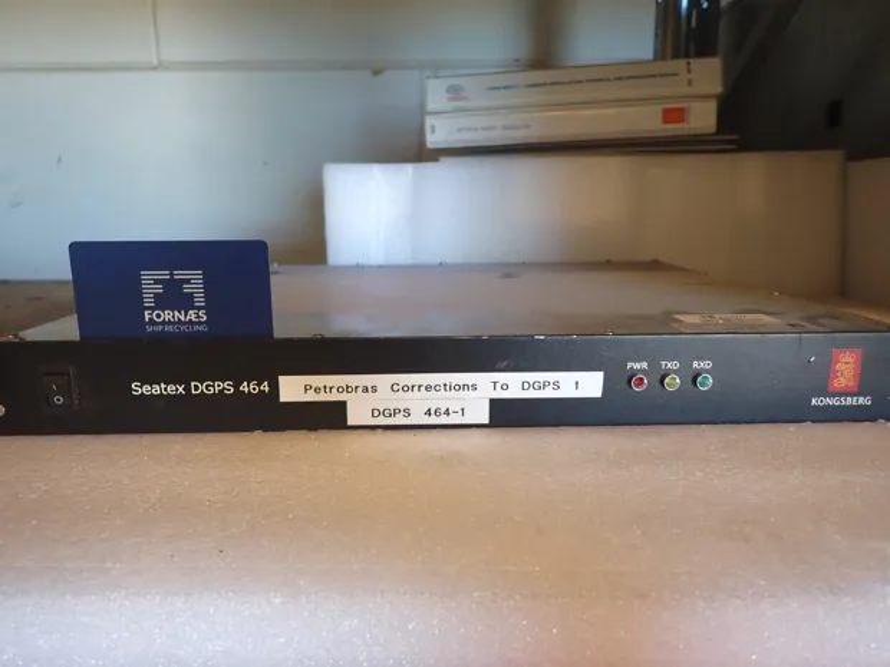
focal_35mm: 25
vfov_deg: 54.9
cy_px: 334
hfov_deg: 69.4
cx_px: 445
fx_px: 643
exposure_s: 1/50
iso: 200
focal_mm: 4.5
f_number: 2
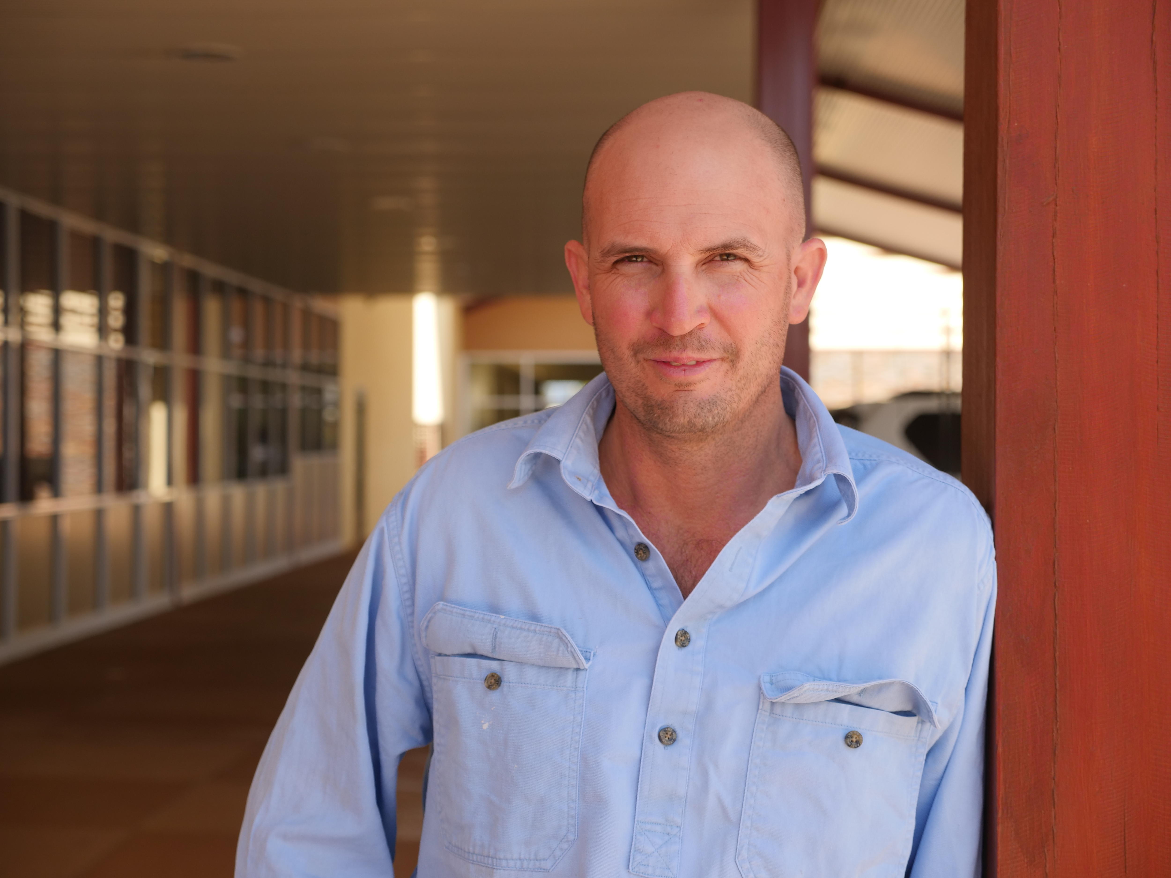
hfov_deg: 27.8
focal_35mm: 70
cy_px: 439
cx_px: 586
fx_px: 2368
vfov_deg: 21.0
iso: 200
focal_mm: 35
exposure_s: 1/640
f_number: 3.2
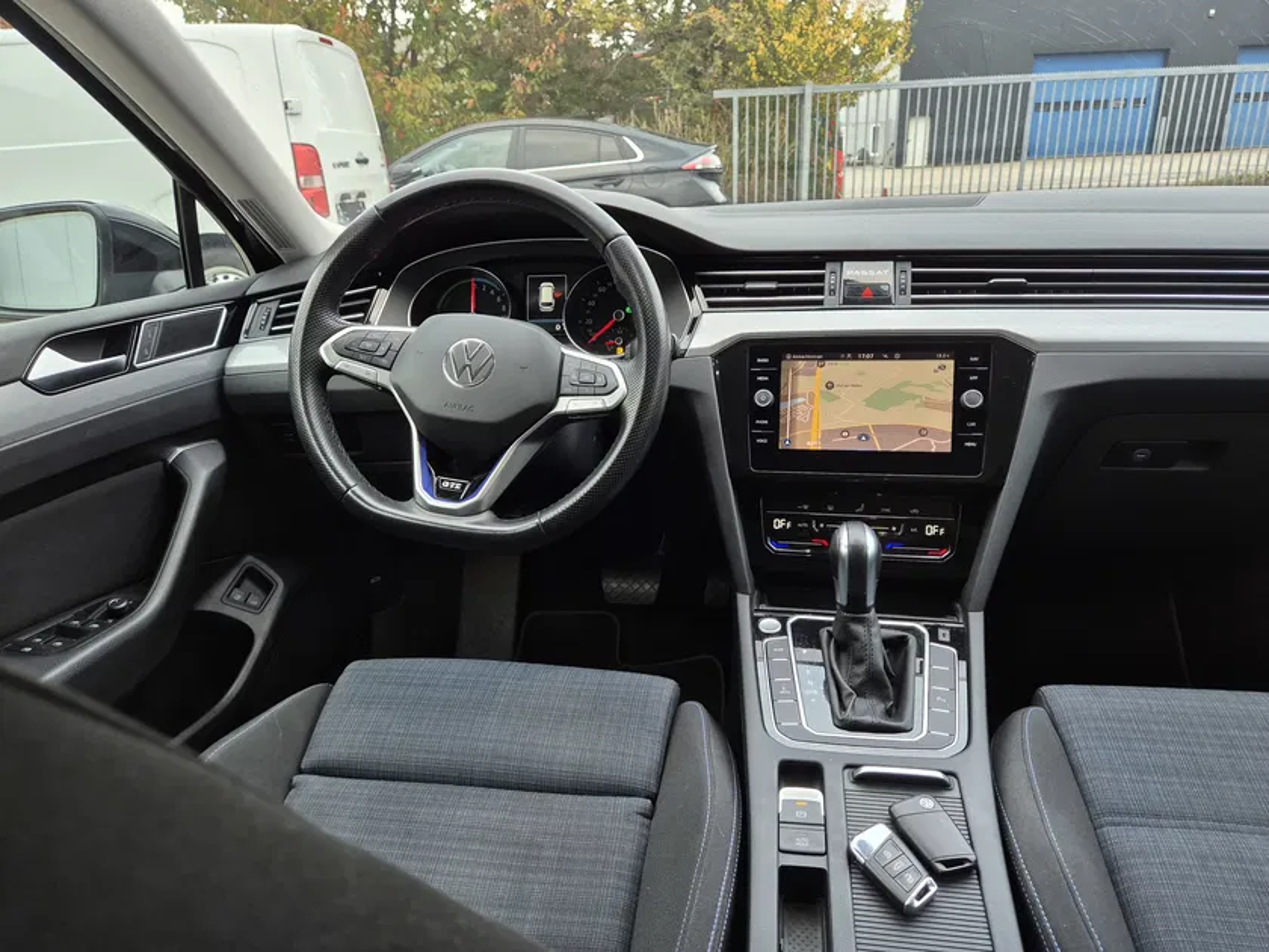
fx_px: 843
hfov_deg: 73.9
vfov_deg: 58.9
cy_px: 476
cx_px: 634
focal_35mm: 23
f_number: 1.8
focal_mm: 5.4
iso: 160
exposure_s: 1/50
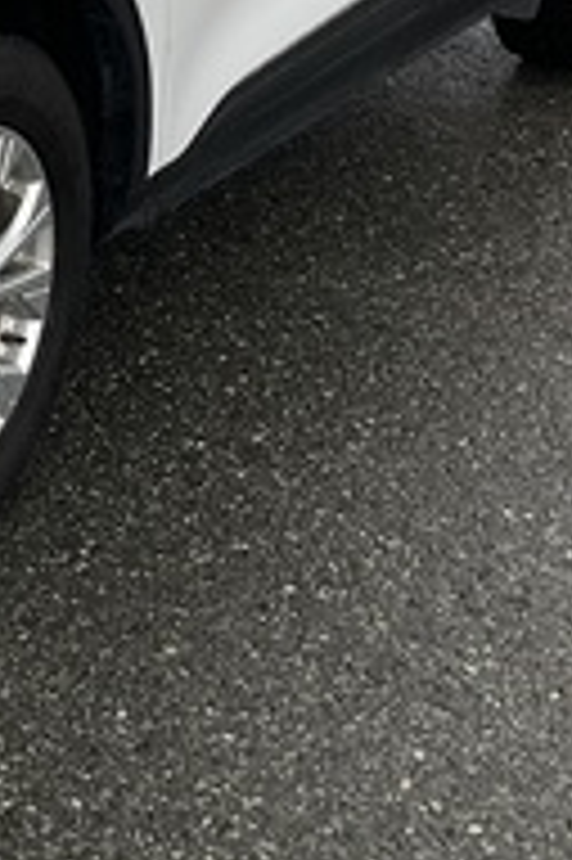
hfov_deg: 12.8
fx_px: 2411
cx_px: -302
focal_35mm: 101
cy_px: -90
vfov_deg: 19.4
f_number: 1.8
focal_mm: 3
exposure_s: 1/260
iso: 25
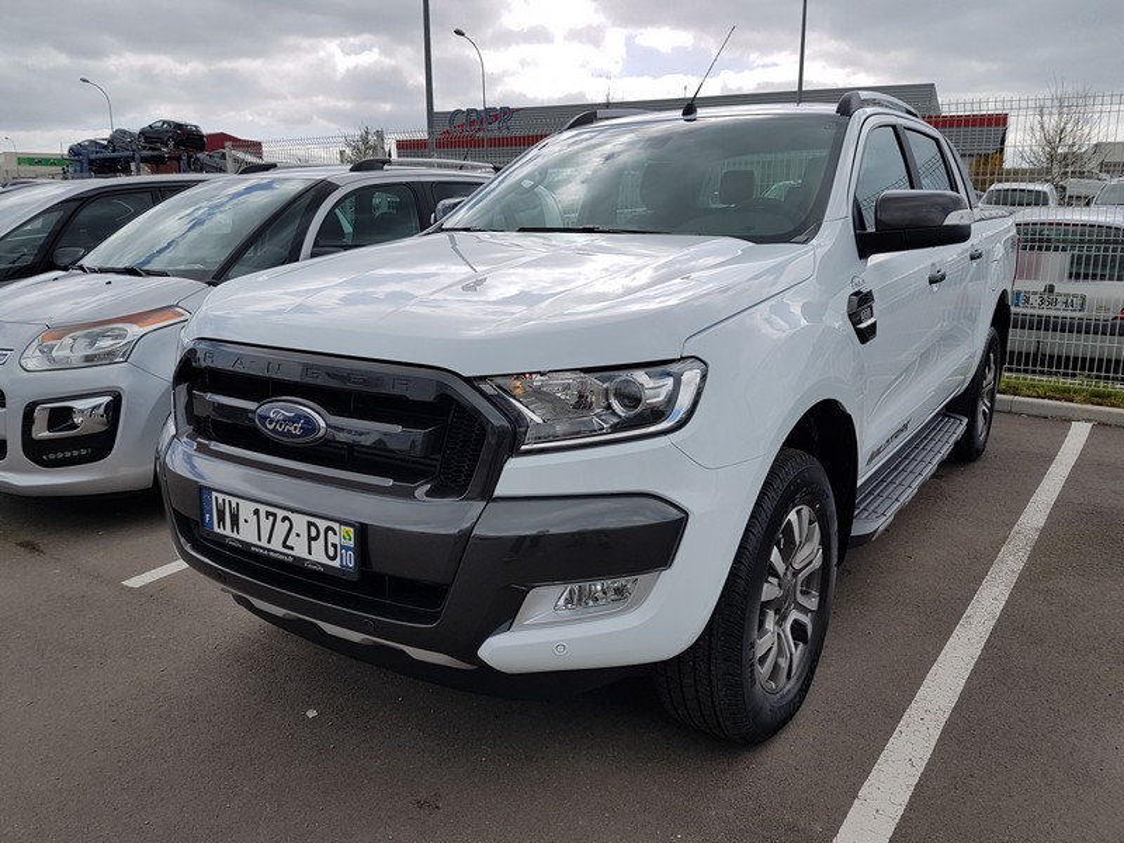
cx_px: 562
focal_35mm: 26
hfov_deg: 67.3
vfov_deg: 53.1
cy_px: 422
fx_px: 844
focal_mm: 4.2
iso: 40
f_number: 1.7
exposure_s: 1/2592
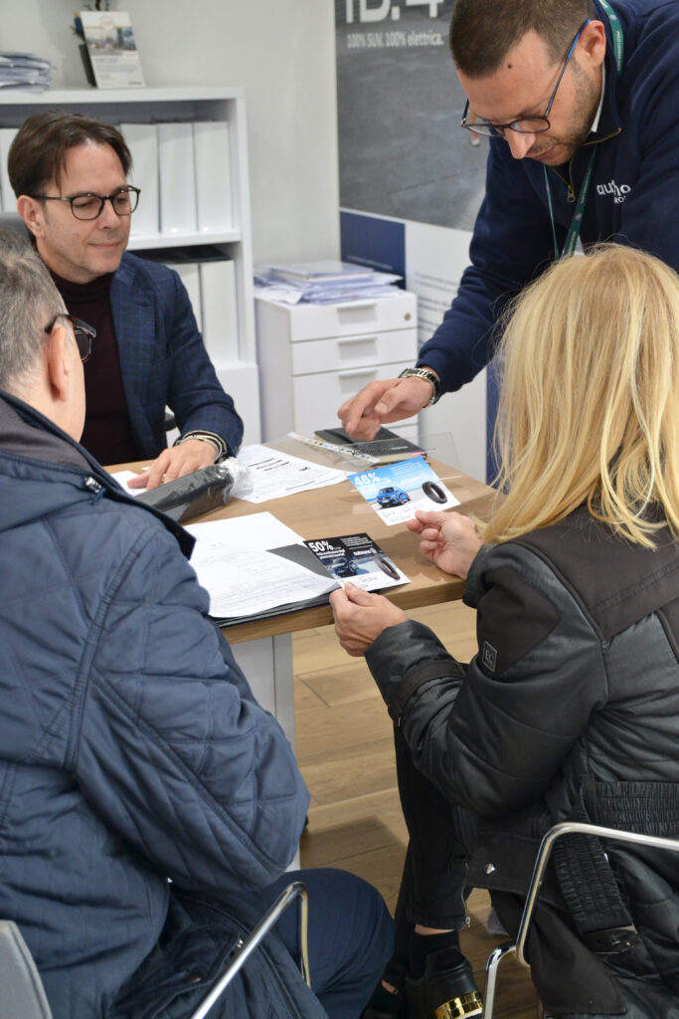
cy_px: 510
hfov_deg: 26.5
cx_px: 340
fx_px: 1442
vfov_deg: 38.9
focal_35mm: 51
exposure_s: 1/60
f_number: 4.5
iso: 1000
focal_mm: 34
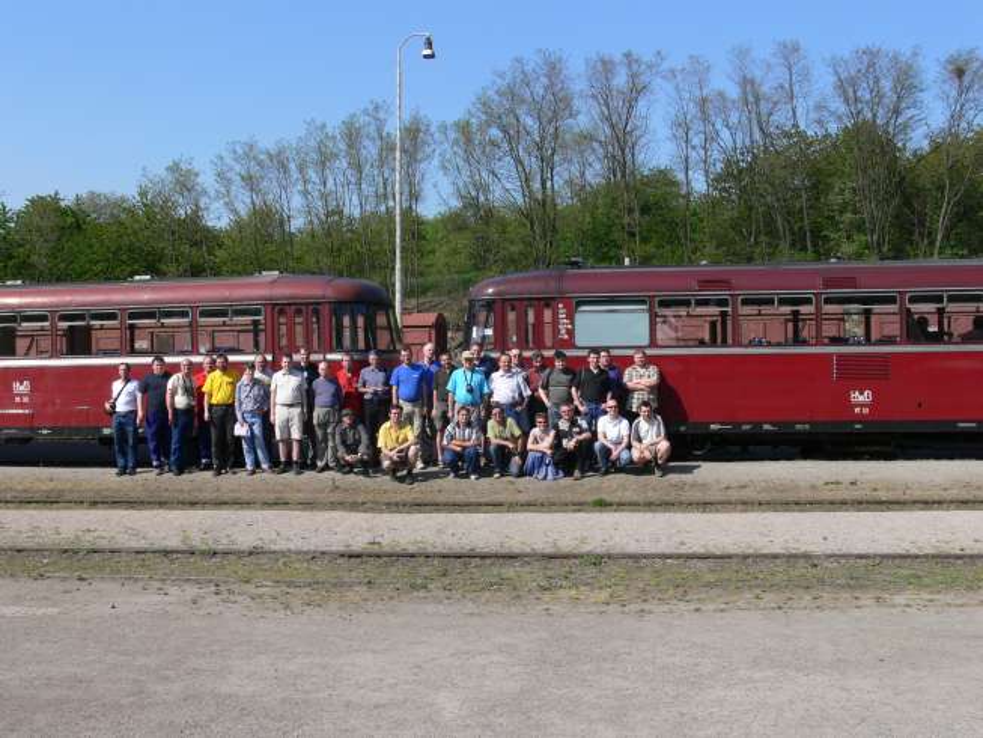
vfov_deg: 35.1
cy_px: 369
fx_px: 1165
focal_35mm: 41
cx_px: 492
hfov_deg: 45.8
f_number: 5.6
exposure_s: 1/500
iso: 100
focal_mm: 8.6
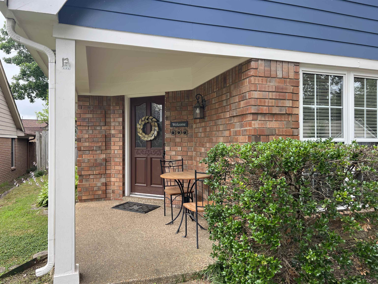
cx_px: 189
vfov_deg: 53.1
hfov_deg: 67.3
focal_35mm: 26
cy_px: 142
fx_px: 284
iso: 50
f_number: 1.5
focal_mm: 5.7
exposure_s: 1/464
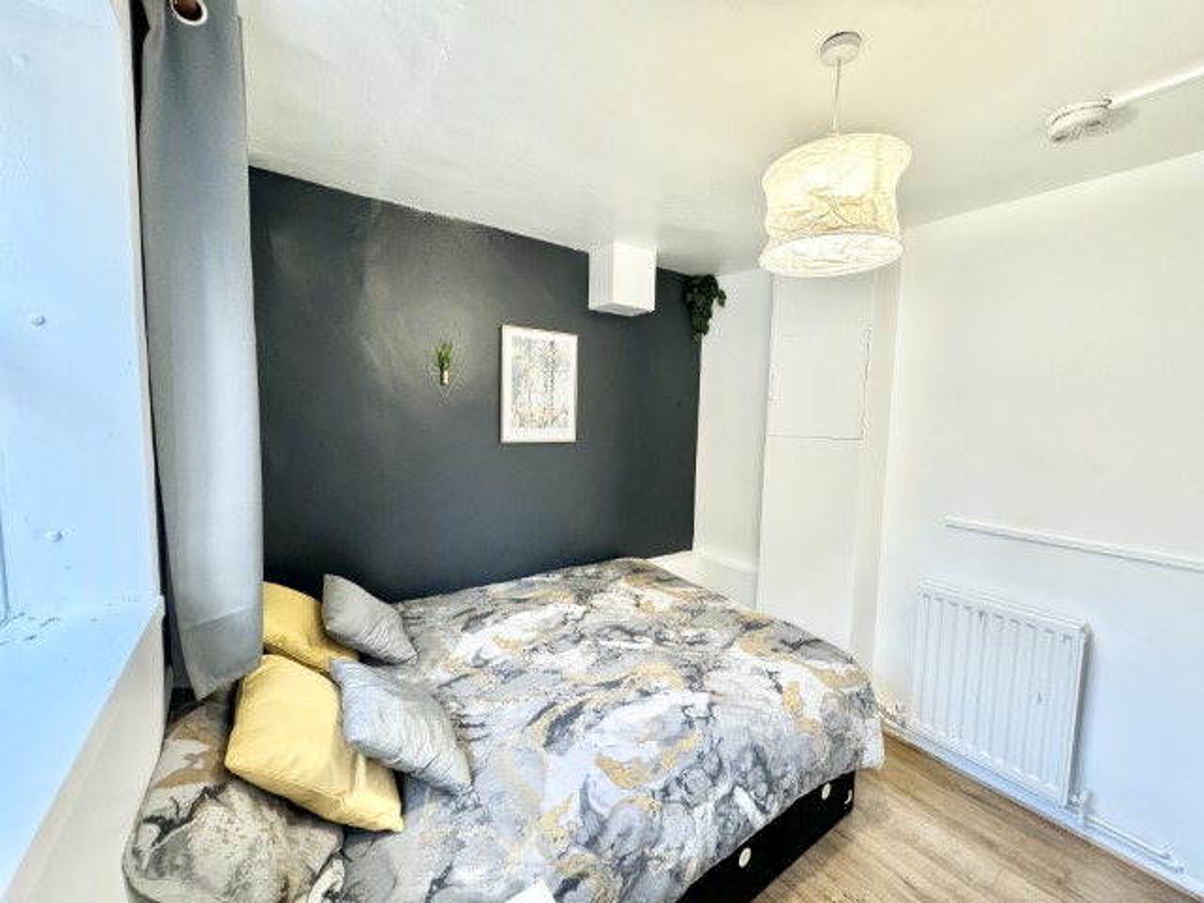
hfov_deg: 102.1
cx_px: 602
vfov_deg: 85.7
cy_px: 452
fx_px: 487
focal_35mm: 14
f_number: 2.2
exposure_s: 1/60
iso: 500
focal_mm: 2.22
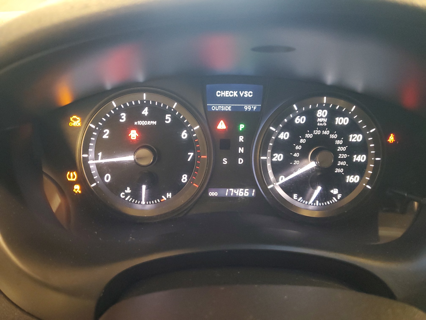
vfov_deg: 53.1
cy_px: 160
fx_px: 320
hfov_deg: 67.3
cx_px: 213
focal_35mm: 26
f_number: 1.5
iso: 308
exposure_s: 1/20
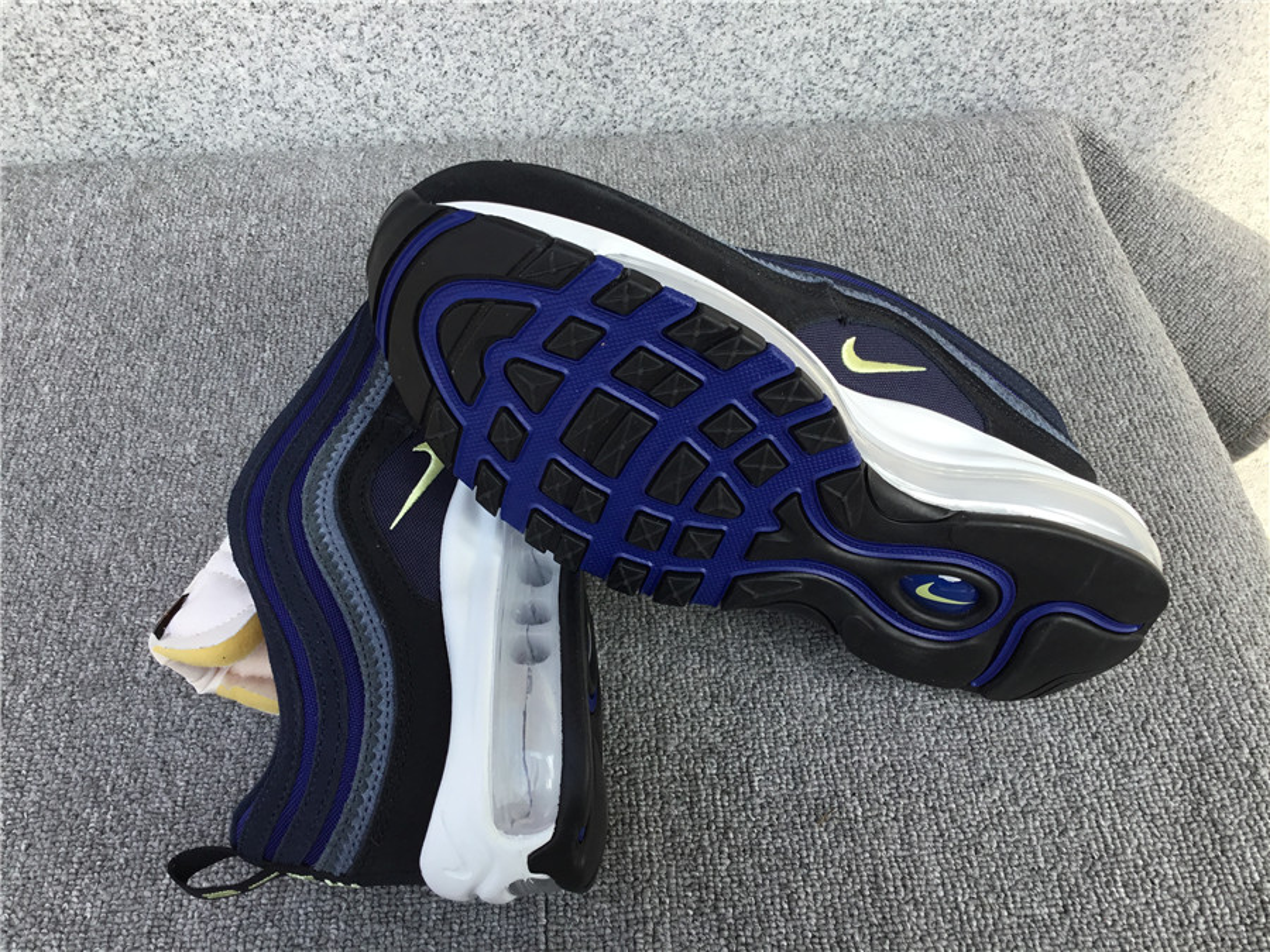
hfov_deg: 58.4
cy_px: 476
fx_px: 1137
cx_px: 635
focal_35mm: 31
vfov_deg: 45.4
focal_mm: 3.3
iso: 25
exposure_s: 1/407
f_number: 2.4
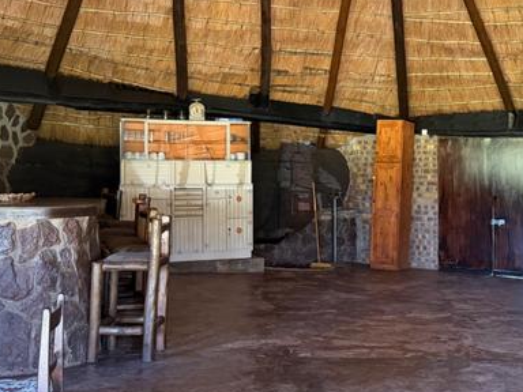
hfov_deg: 36.7
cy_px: 165
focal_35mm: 50
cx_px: 426
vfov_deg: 29.1
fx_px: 755
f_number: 1.78
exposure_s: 1/60
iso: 500
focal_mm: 6.76
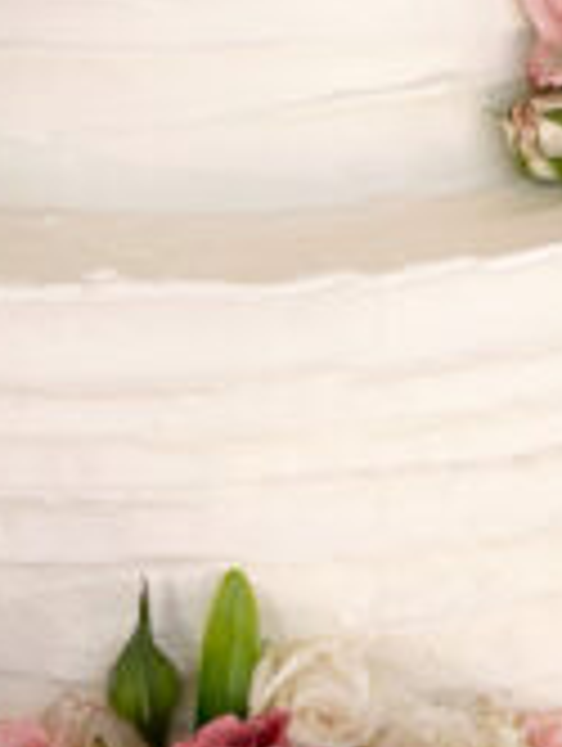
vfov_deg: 8.3
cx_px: 609
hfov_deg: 6.3
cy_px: 1123
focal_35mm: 234
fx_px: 5052
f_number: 2.8
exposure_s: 1/121
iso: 25
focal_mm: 9
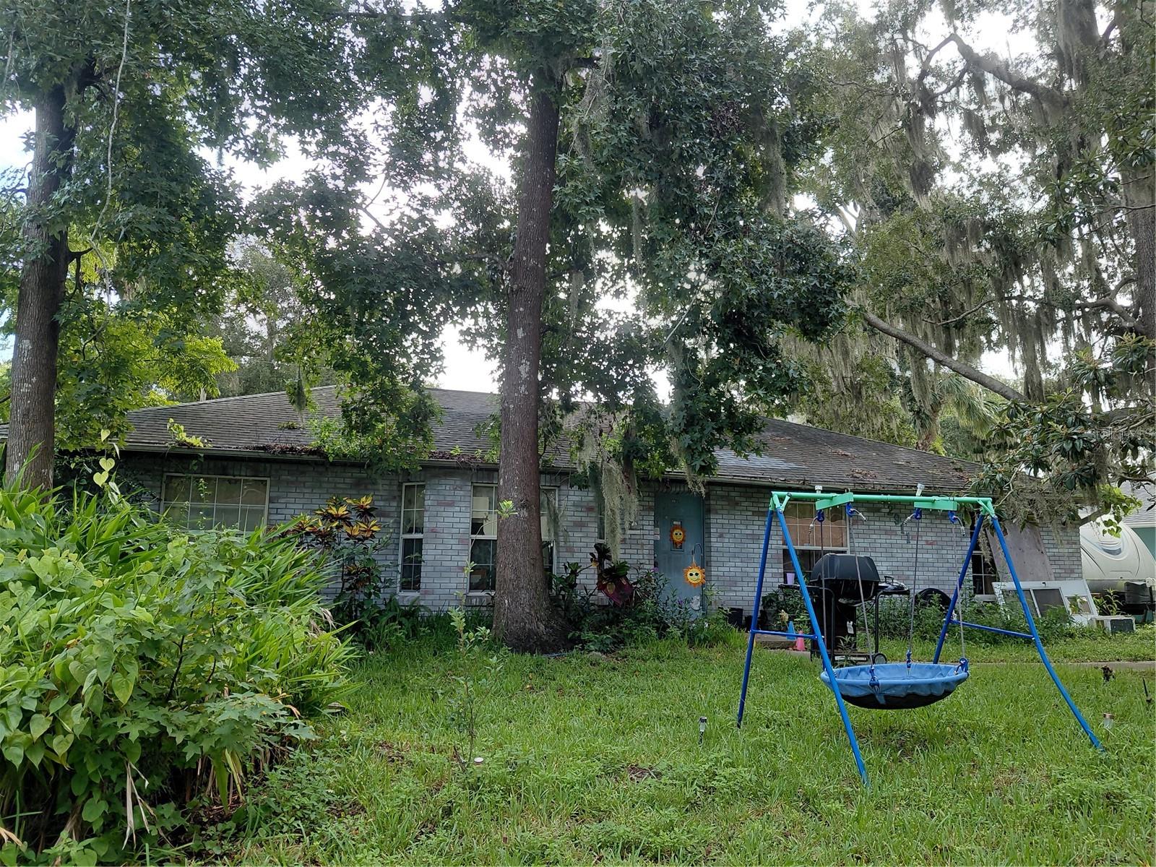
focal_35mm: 25
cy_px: 434
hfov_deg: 69.4
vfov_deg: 54.9
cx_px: 578
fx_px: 835
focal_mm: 4.69
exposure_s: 1/311
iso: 50
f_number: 1.8
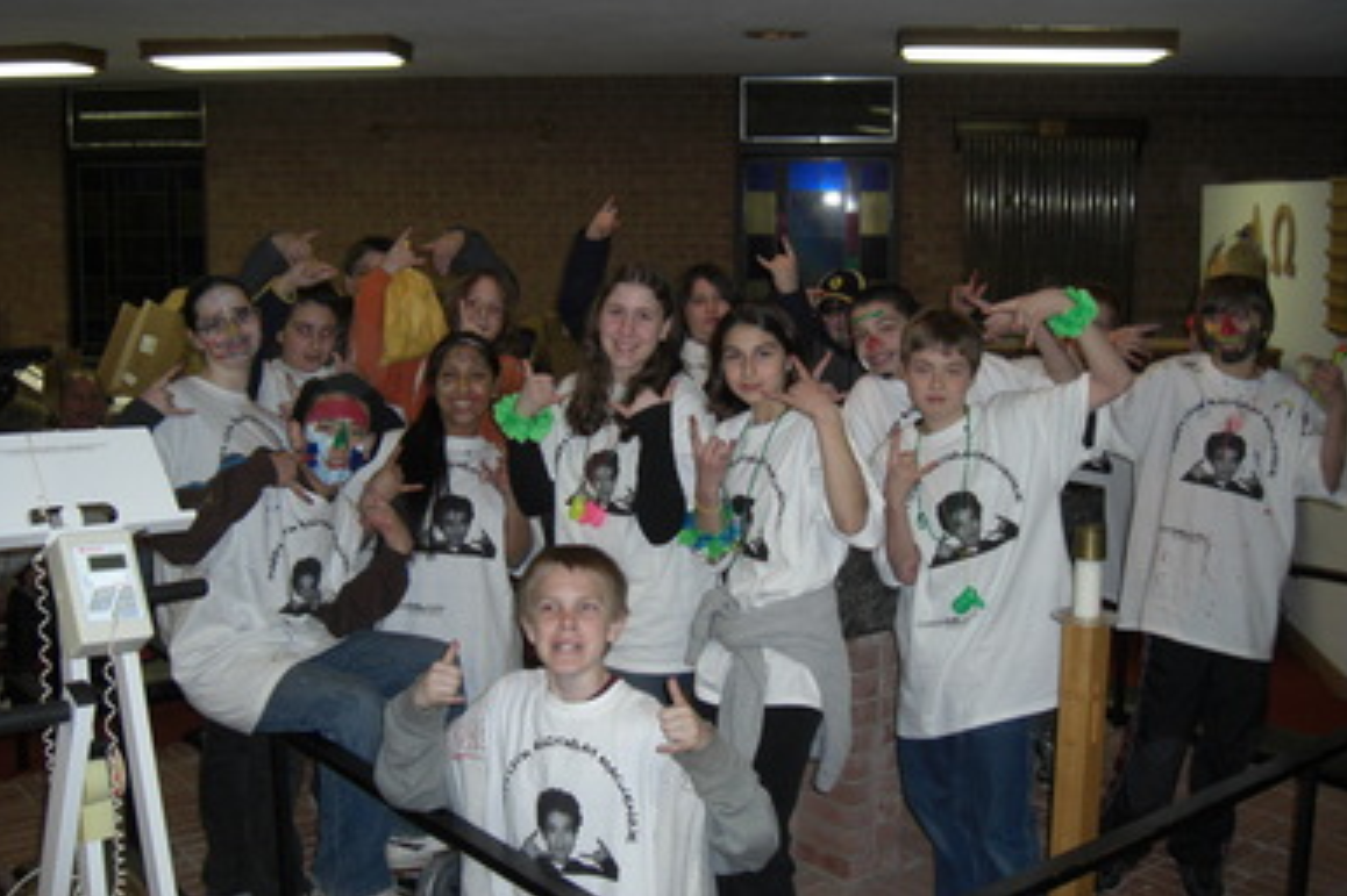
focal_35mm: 40
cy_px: 389
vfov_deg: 33.3
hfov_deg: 48.5
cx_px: 675
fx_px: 1496
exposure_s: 1/60
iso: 200
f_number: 2.8
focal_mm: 7.9
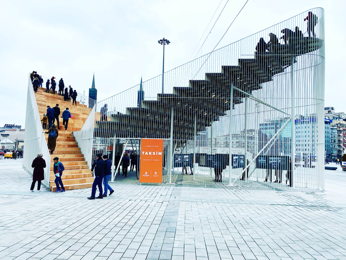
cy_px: 130
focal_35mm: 26
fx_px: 260
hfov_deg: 67.3
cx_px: 173
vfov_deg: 53.1
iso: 32
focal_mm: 4.25
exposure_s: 1/1182
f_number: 1.8
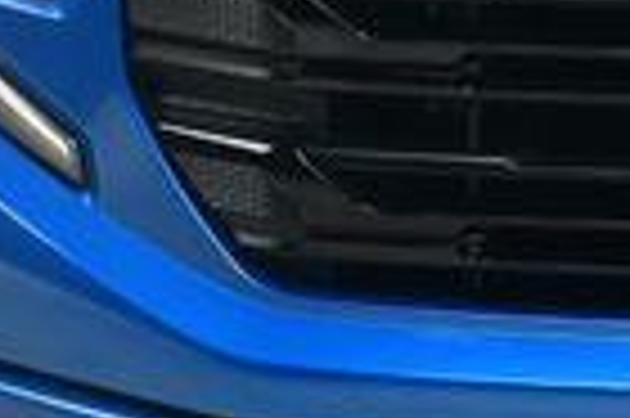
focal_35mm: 183
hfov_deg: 10.8
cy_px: -45
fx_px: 3199
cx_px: 954
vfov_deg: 7.4
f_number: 11
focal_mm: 27
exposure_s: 1/160
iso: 100
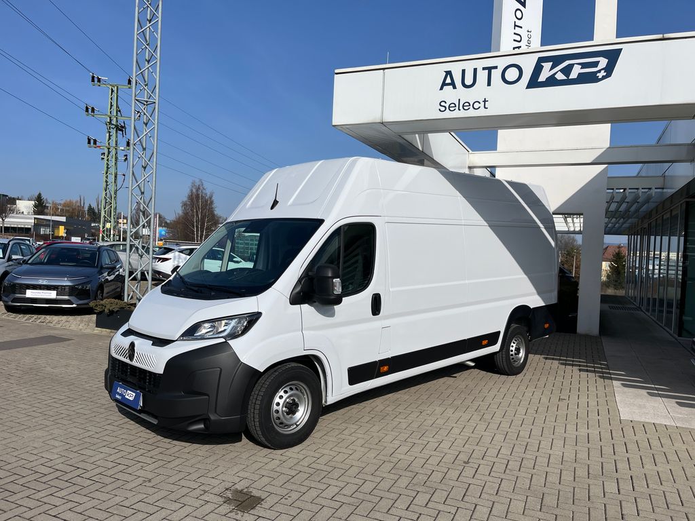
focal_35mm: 26
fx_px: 522
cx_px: 348
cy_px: 260
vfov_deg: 53.1
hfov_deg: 67.3
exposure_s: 1/8403
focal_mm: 5.1
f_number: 1.6
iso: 50
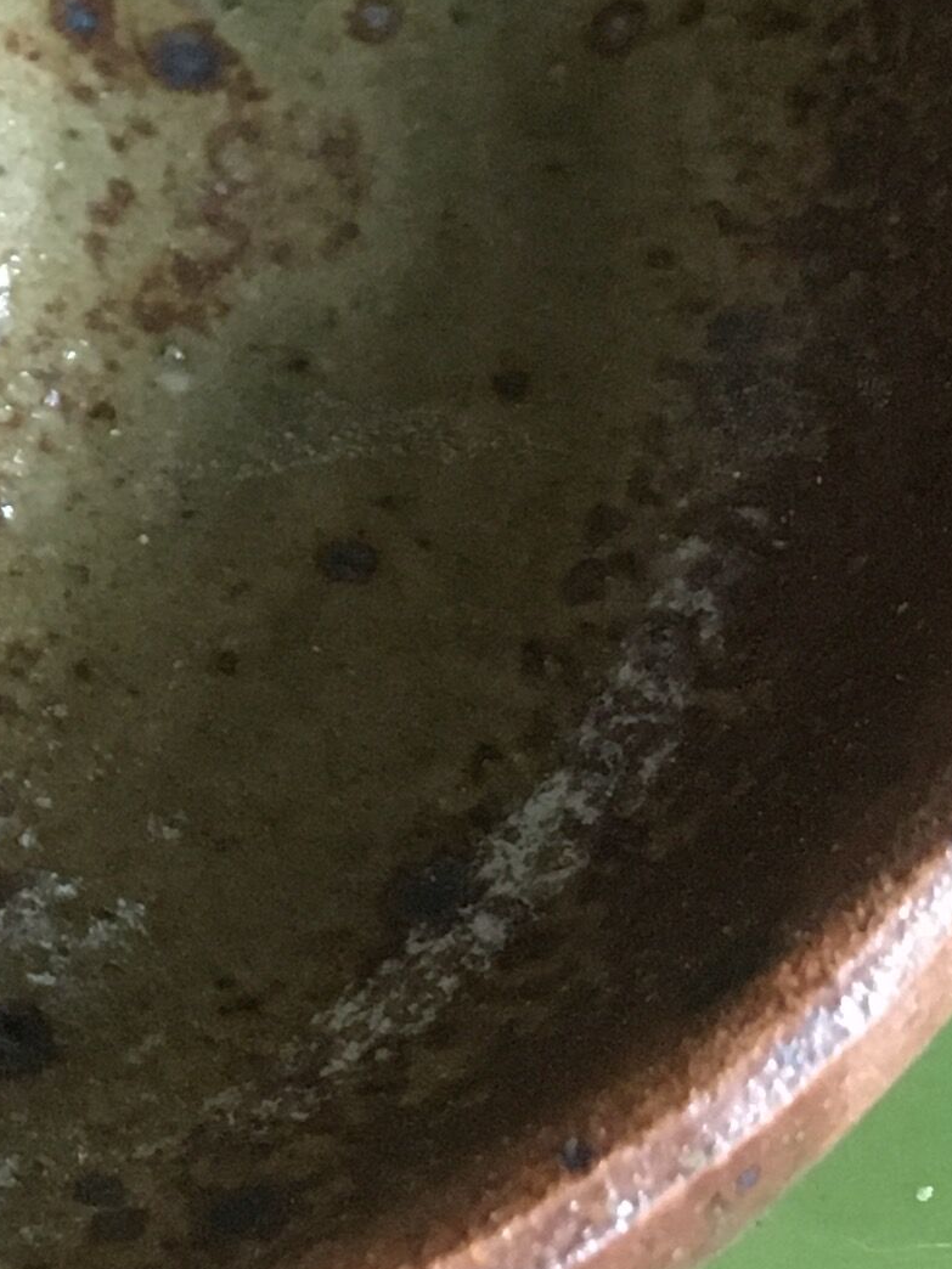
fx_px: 4107
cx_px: -528
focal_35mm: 112
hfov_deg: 12.5
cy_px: 13
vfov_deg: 17.2
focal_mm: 4.15
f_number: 2.2
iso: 200
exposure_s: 1/17
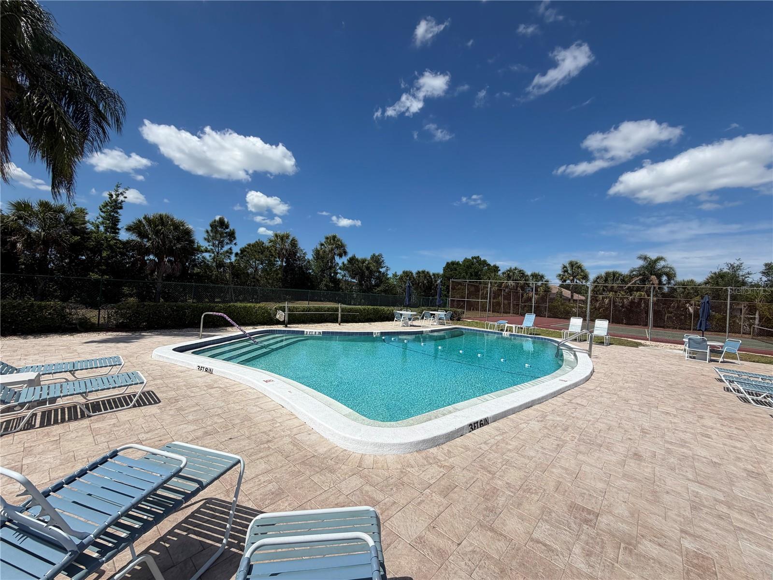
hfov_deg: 102.1
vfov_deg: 85.7
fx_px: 313
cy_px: 290
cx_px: 386
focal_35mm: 14
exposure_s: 1/1901
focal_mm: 2.22
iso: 20
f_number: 2.2
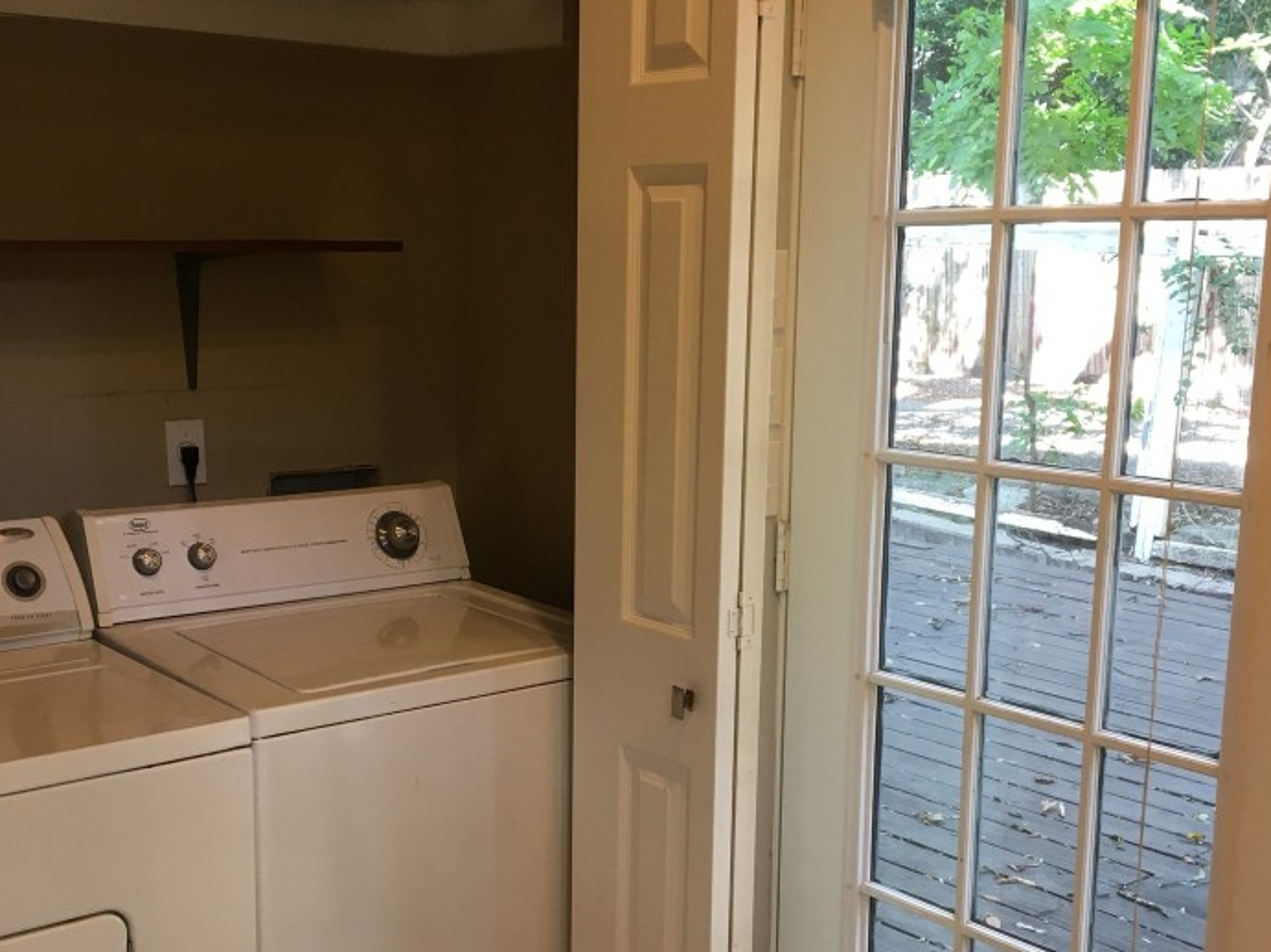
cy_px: 583
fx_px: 1579
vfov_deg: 33.5
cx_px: 592
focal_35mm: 43
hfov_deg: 43.8
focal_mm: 4.15
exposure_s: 1/30
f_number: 2.2
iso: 64
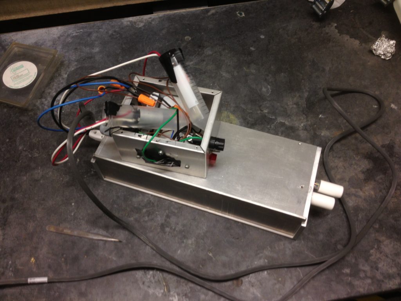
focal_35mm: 35
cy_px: 150
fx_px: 405
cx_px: 200
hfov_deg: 52.6
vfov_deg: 40.7
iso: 50
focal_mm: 4.28
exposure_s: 1/20
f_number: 2.4
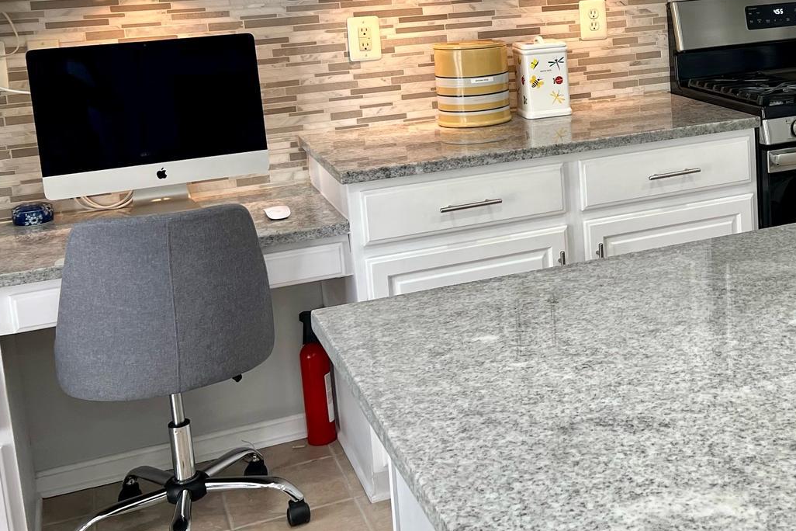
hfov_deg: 34.6
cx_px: 732
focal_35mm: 54
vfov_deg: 24.7
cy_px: 112
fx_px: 1194
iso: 80
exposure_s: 1/120
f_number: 1.5
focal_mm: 5.7
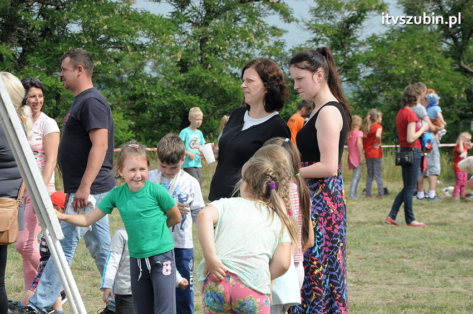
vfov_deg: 8.7
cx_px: 236
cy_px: 157
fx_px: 2067
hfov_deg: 13.1
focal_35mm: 158
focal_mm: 105
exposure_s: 1/1600
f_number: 10
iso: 800
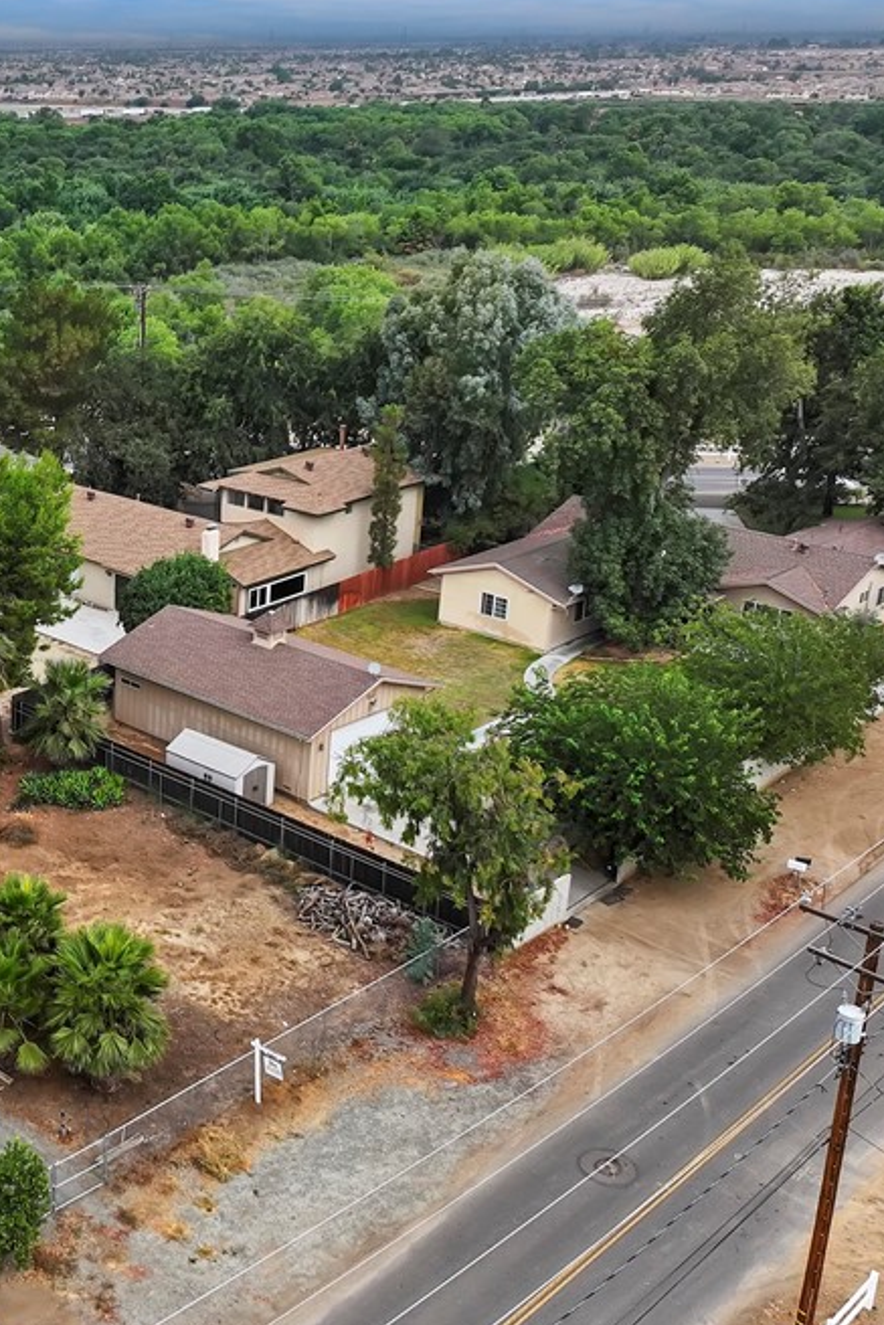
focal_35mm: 39
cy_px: 592
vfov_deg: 49.5
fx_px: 1436
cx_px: -8
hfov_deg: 31.5
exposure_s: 1/2000
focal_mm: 12.29
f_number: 2.8
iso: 120
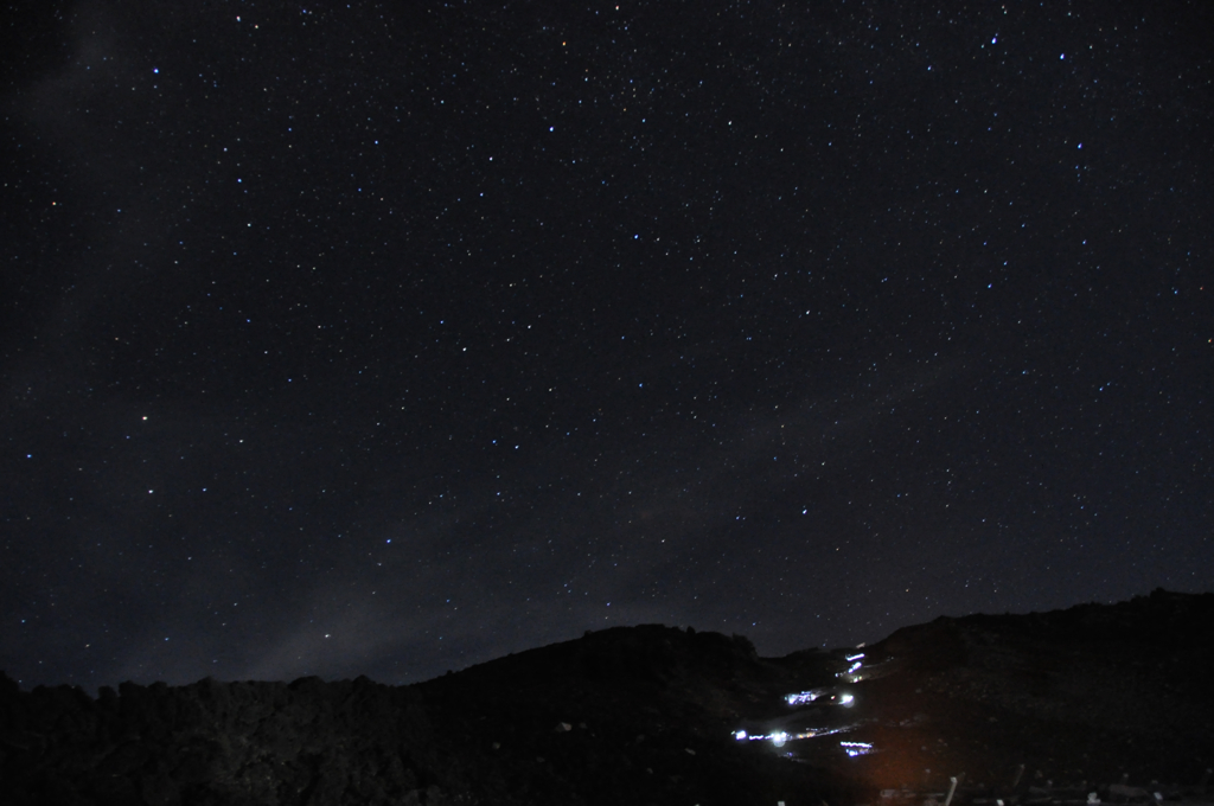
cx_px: 607
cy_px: 403
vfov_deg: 47.8
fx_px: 909
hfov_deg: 67.4
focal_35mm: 27
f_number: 3.5
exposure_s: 15
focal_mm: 18
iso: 1600
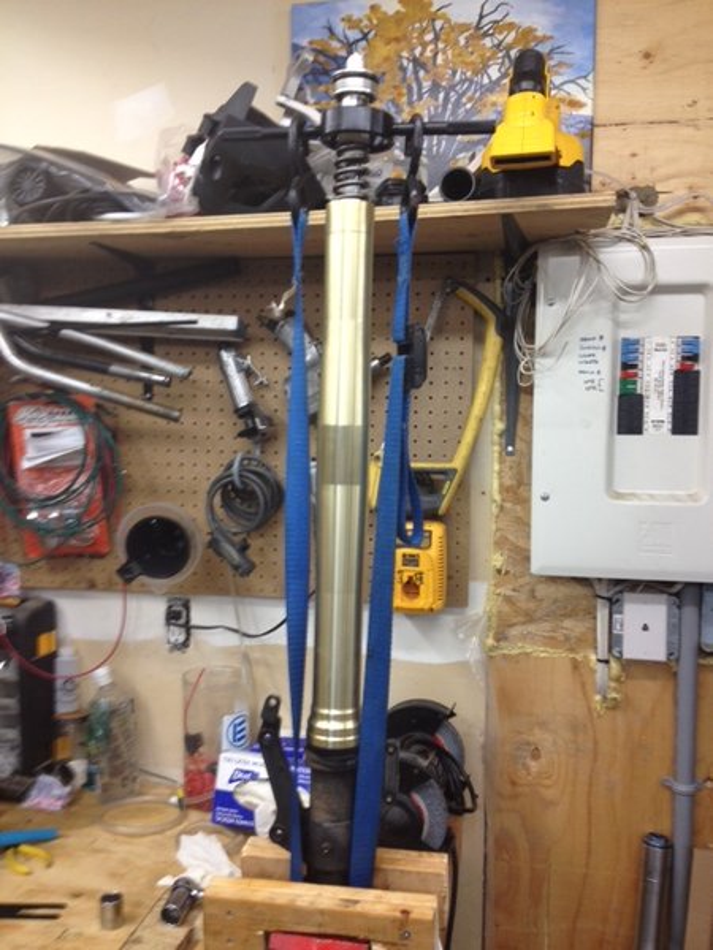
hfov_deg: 40.7
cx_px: 356
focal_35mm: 35
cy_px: 475
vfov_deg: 52.6
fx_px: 961
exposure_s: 1/20
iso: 80
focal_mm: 4.28
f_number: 2.4
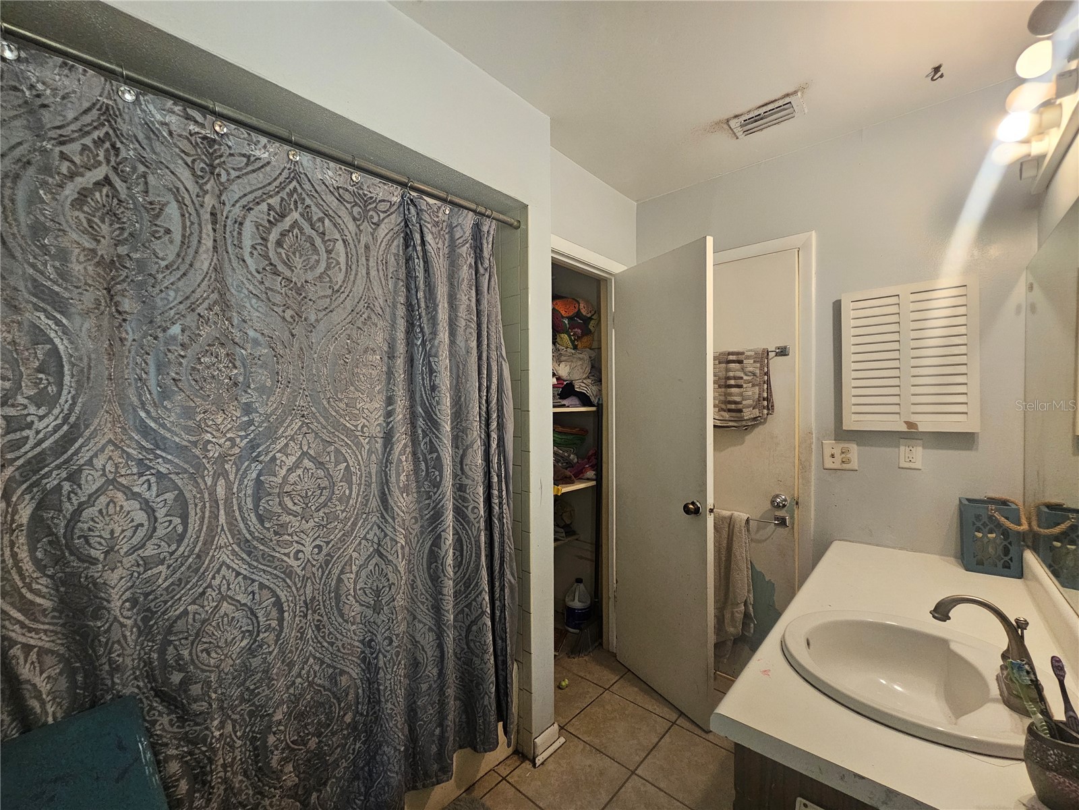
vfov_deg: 89.9
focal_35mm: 13
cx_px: 540
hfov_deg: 106.2
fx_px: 405
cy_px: 405
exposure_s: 1/60
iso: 320
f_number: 2.2
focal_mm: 2.2
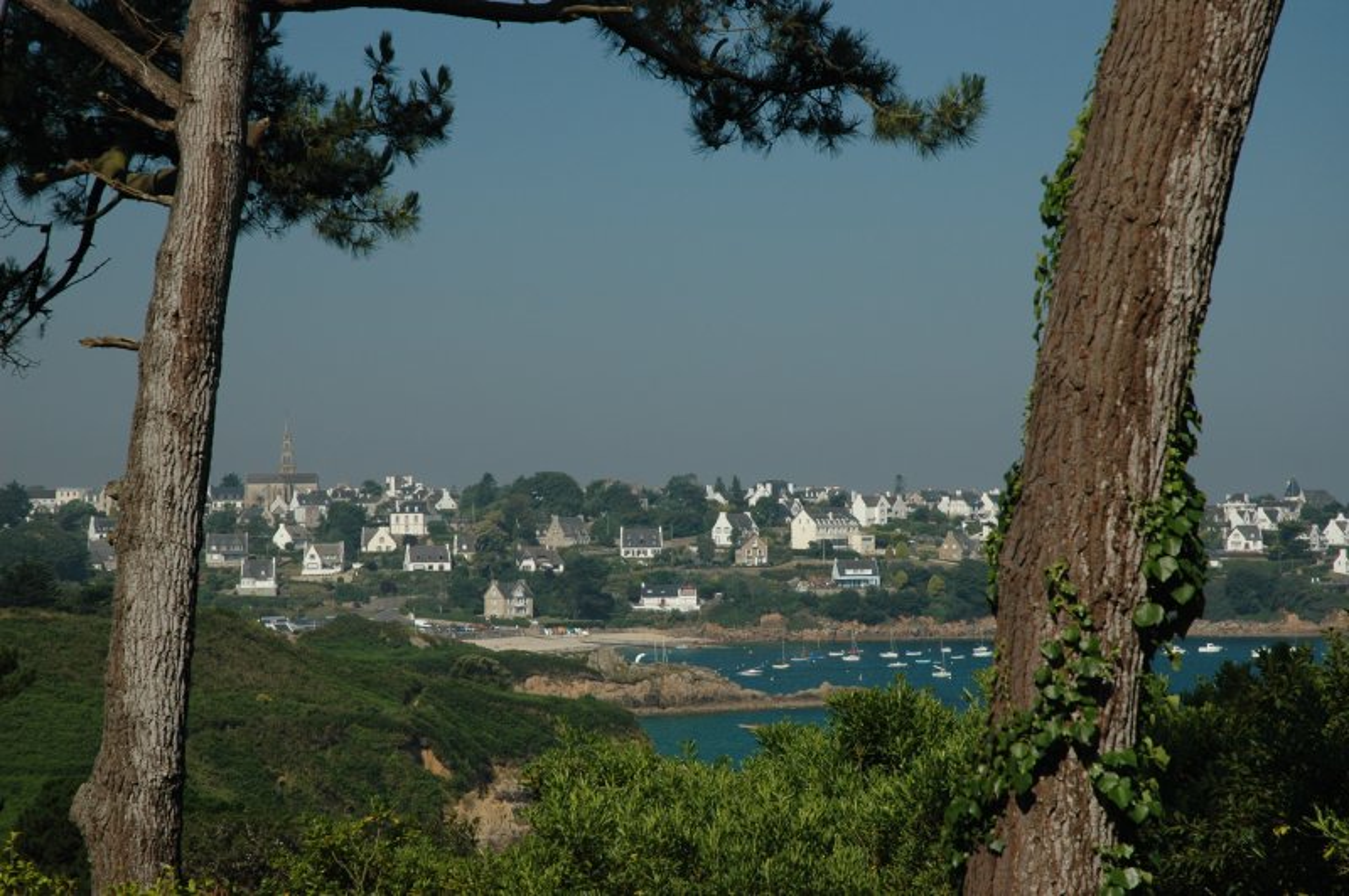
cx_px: 674
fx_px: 3482
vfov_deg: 14.7
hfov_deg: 21.9
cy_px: 448
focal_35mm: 93
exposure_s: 1/200
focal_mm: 62
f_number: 8
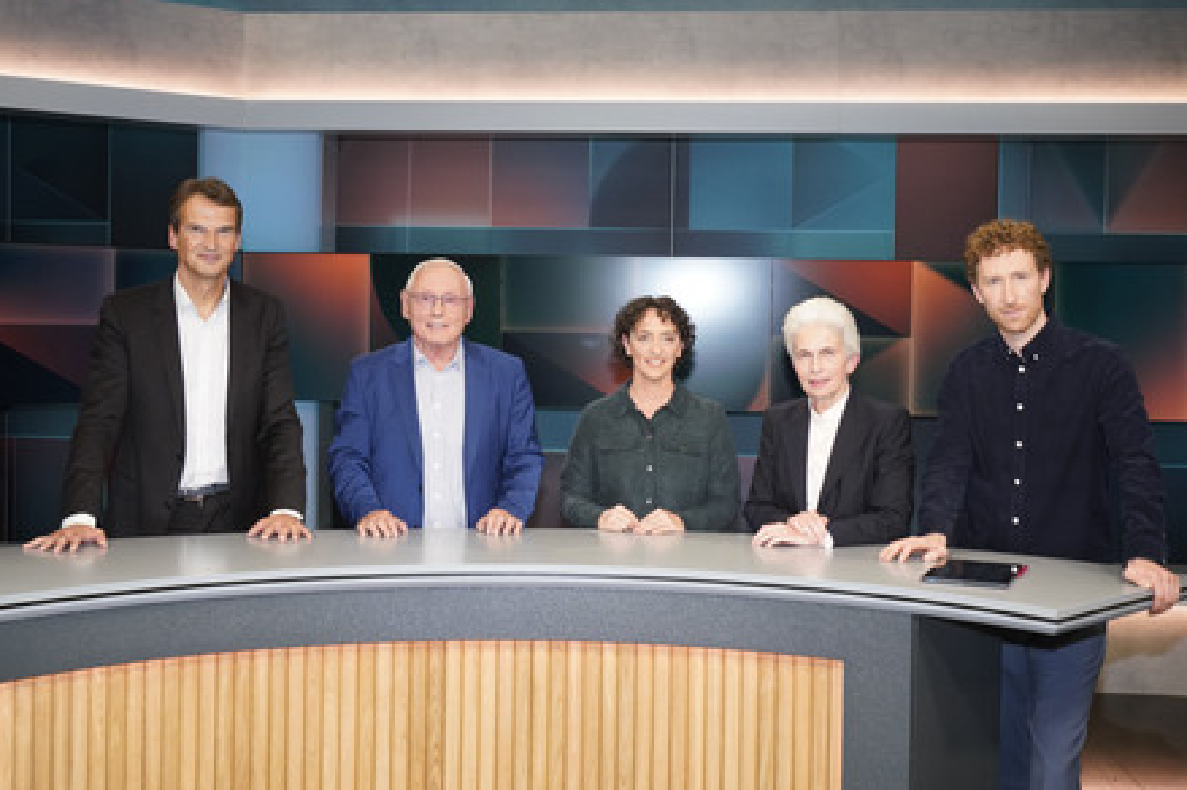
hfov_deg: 49.6
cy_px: 387
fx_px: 1285
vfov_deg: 34.2
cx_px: 604
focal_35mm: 39
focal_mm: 38
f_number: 5.6
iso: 2000
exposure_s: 1/125
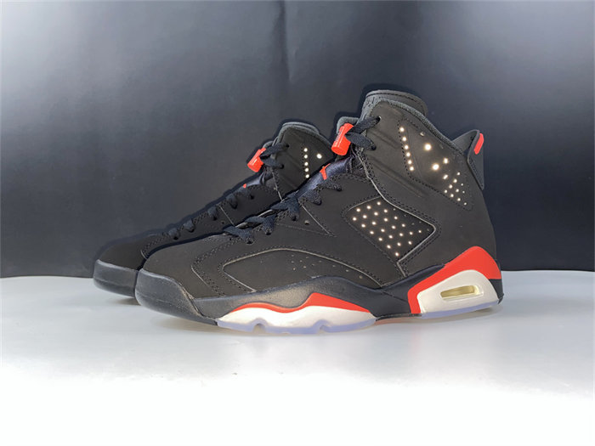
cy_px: 223
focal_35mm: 26
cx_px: 298
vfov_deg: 53.1
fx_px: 447
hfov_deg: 67.3
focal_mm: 4.25
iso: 40
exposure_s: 1/47
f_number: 1.8
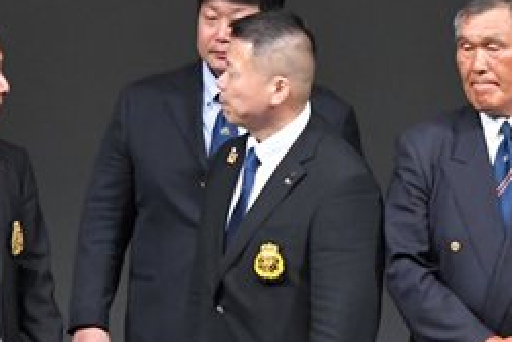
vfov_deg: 1.7
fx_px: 11227
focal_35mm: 789
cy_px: 324
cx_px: 314
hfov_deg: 2.6
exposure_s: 1/400
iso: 4000
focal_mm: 170
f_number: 5.6
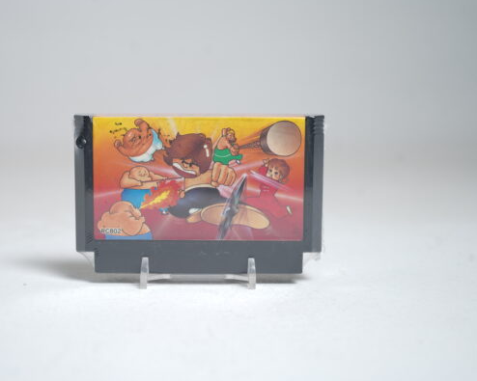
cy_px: 190
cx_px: 197
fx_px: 805
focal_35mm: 57
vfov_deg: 26.7
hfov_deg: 32.9
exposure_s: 1/8
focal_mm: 50
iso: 64
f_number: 5
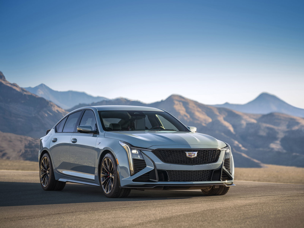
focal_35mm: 106
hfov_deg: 18.6
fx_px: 931
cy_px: 114
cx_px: 152
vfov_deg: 14.0
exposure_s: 1/350
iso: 400
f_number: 5.6
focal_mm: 135
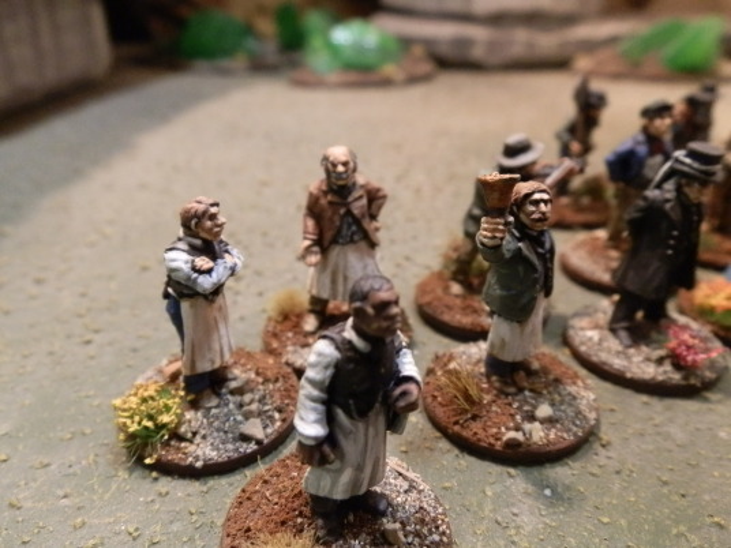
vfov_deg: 49.7
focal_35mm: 28
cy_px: 274
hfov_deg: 63.4
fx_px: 591
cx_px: 366
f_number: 3.1
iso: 400
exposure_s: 1/50
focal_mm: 5
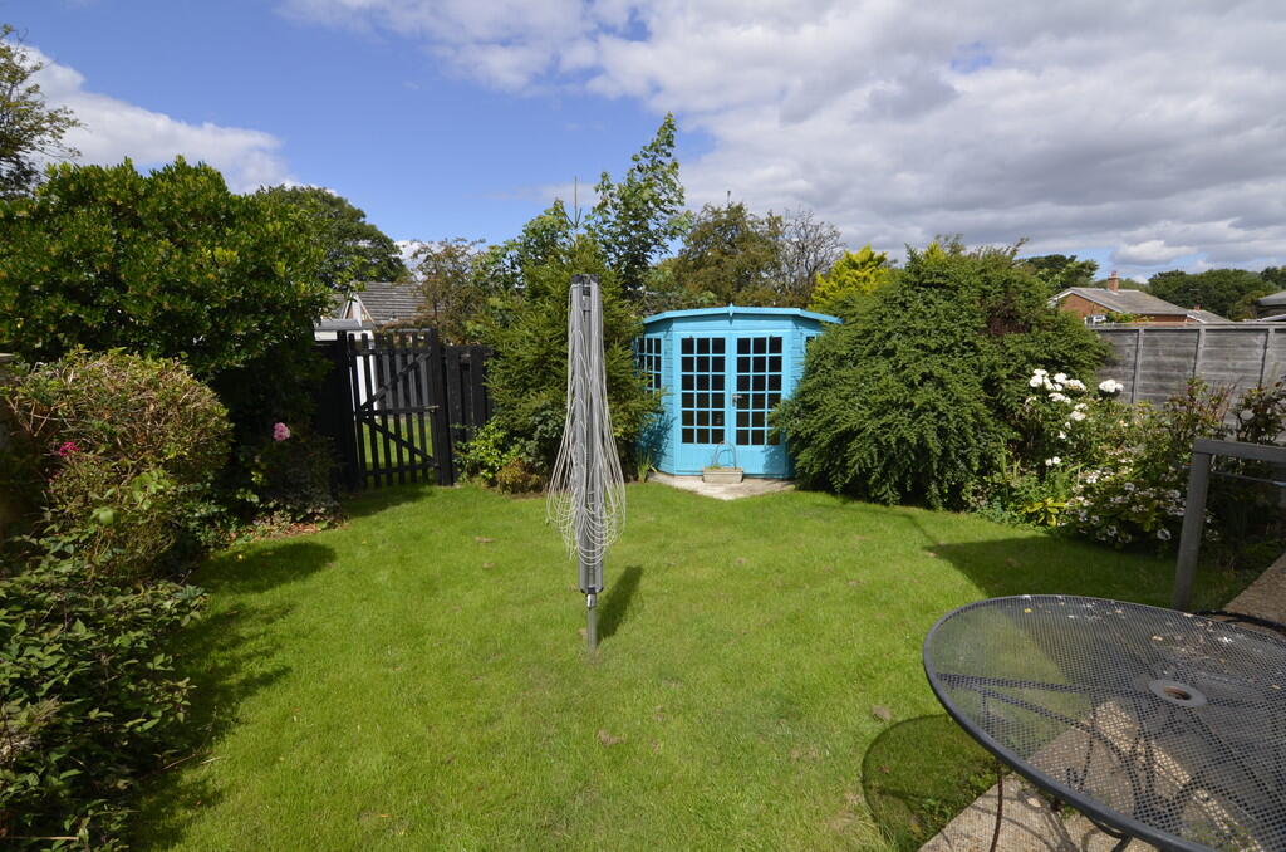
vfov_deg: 71.8
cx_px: 643
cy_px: 426
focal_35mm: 16
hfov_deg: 95.1
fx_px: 588
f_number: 8
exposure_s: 1/250
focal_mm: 11
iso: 100
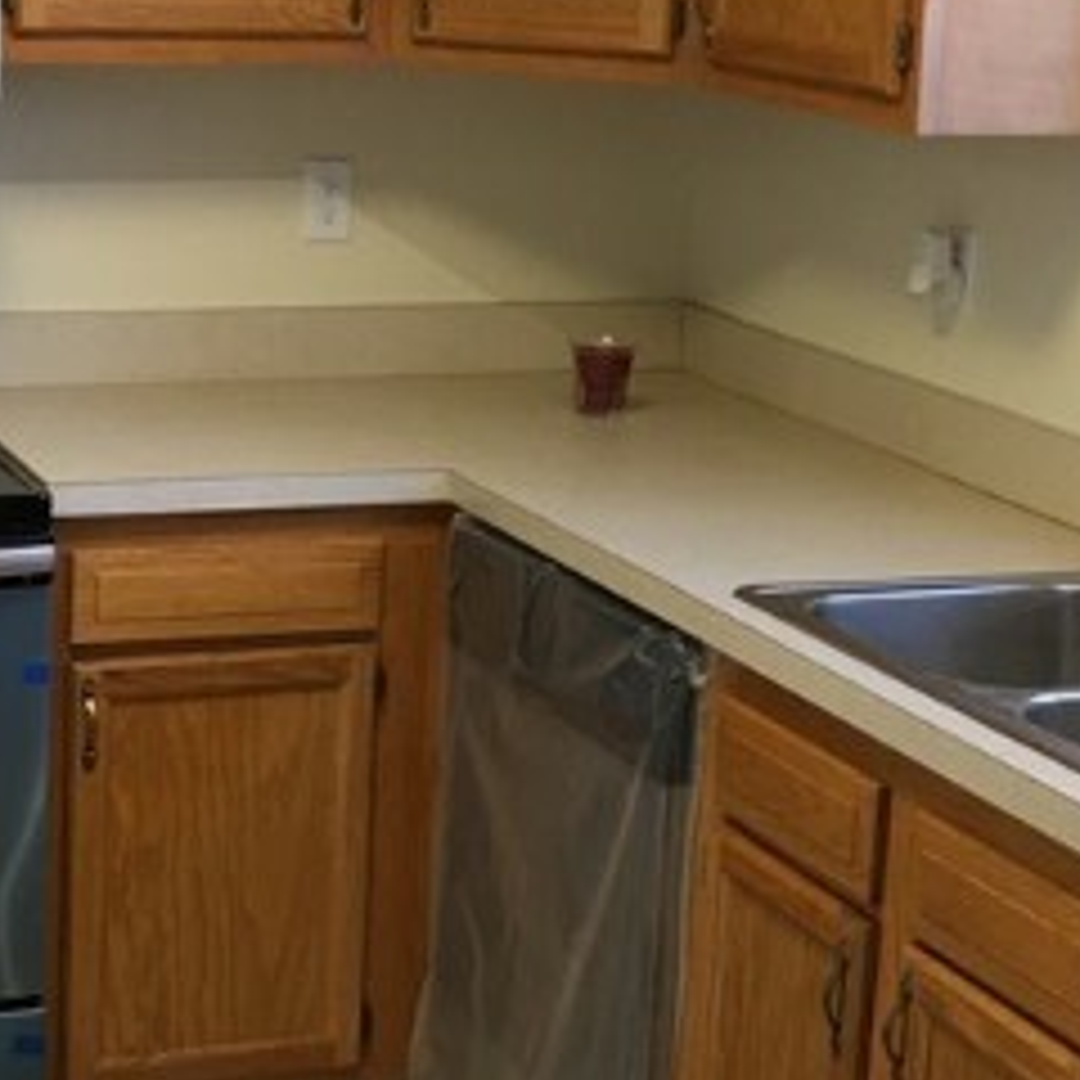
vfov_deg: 21.1
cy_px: 441
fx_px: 2894
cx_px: 454
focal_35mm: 82
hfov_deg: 21.1
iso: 80
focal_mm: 4.15
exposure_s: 1/30
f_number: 2.2
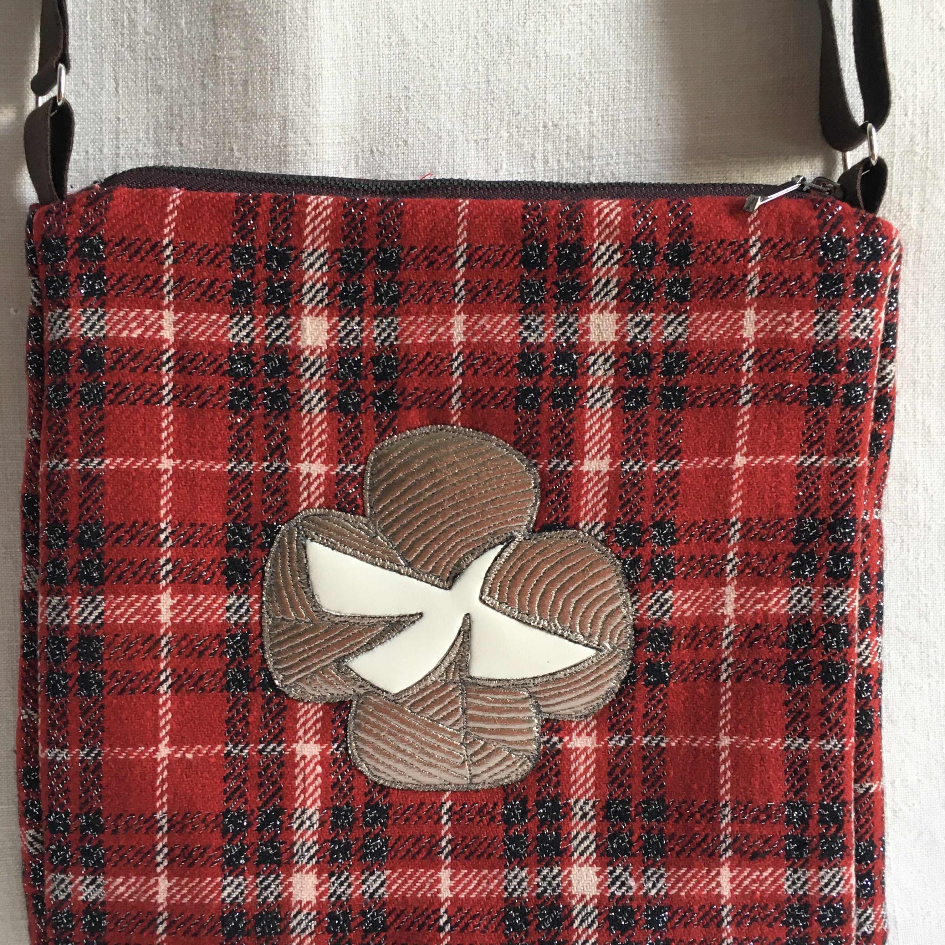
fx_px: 1205
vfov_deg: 42.8
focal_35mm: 39
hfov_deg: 42.8
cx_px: 436
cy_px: 488
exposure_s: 1/33
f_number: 2.2
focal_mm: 4.15
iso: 64
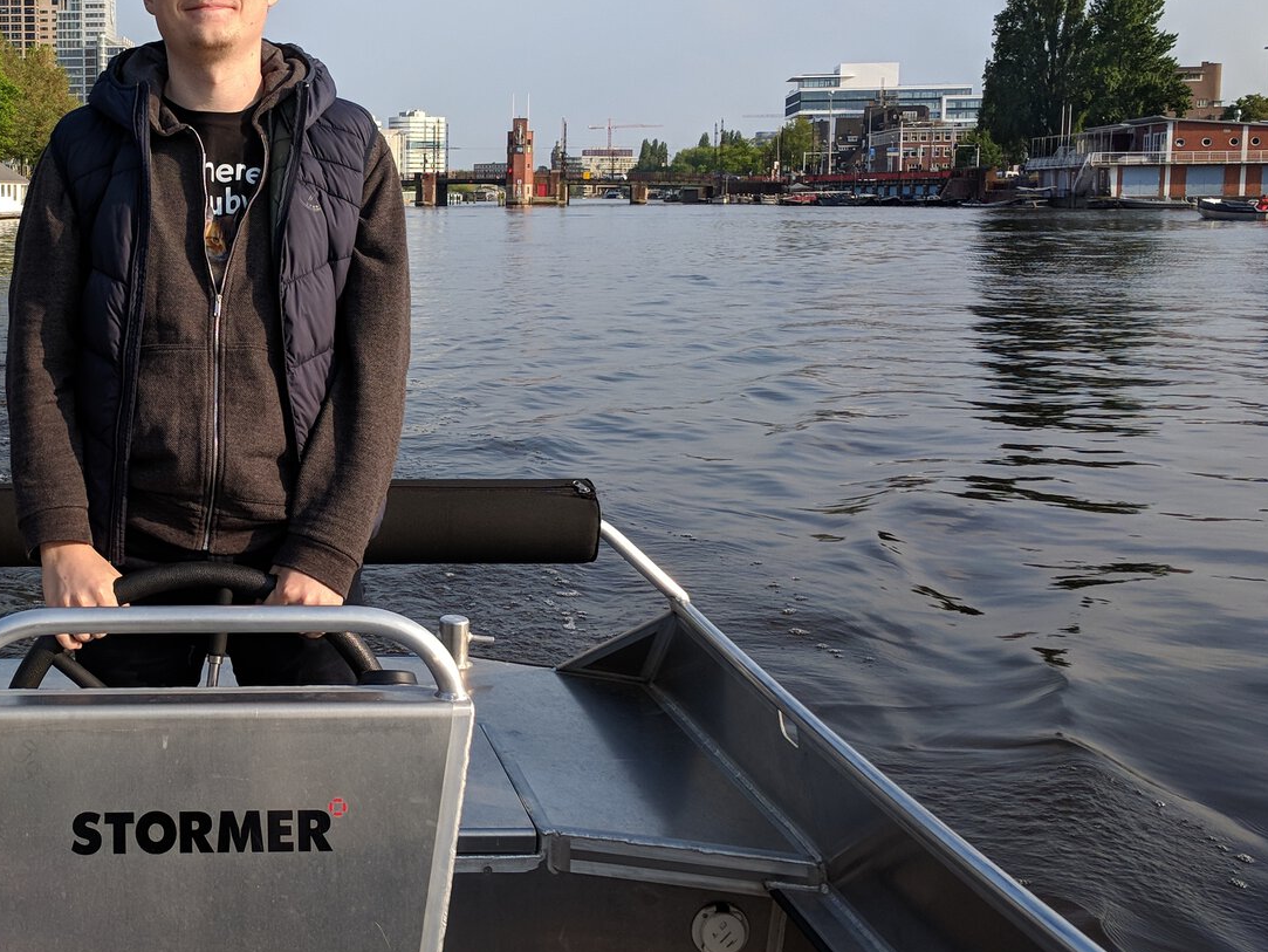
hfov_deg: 37.5
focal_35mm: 48
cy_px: 384
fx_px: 1759
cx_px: 167
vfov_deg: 30.2
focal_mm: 4.67
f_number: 2
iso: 50
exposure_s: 1/1292
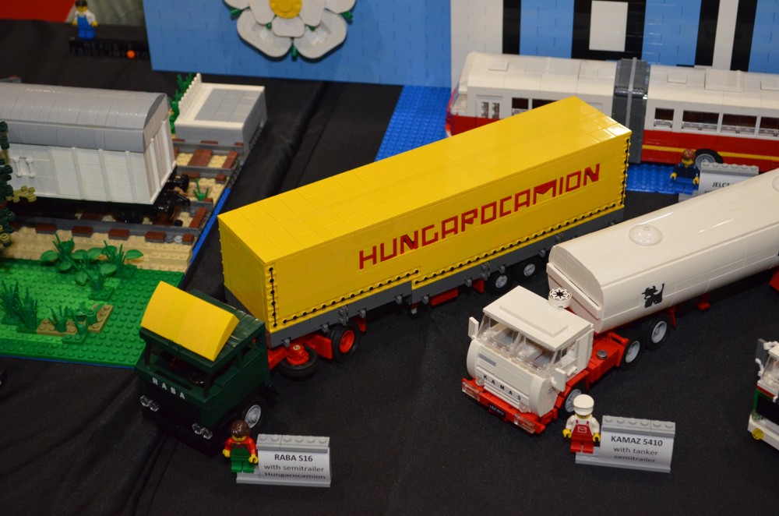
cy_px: 258
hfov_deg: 30.6
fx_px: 1425
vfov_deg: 20.5
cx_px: 390
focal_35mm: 66
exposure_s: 1/60
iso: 2200
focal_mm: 44
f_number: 5.3
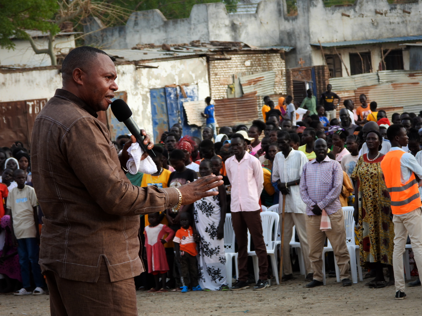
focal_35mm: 185
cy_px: 158
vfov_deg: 8.0
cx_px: 211
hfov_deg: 10.7
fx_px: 2255
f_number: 4.5
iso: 100
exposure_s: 1/80
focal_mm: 33.2
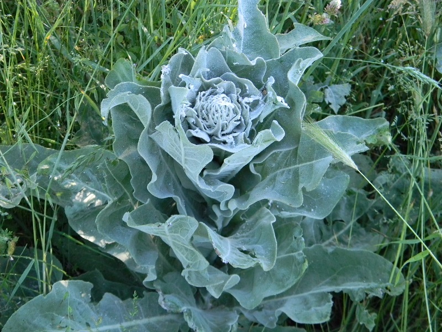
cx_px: 221
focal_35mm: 56
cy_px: 166
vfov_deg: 26.1
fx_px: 715
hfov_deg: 34.3
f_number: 4.1
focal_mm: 10.1
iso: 400
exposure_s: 1/136
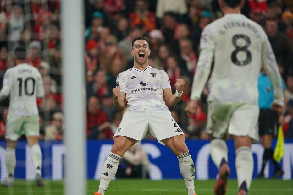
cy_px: 98
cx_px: 146
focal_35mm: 500
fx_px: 4068
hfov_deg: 4.1
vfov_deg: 2.7
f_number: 4.5
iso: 1600
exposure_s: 1/1000
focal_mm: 500
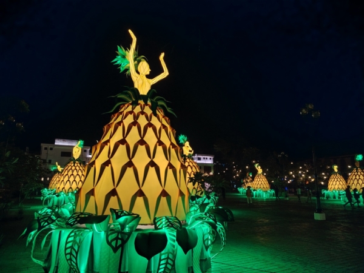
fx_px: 252
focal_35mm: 24
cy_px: 136
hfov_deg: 71.6
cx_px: 182
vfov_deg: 56.8
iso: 641
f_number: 1.75
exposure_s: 1/24
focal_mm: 5.25
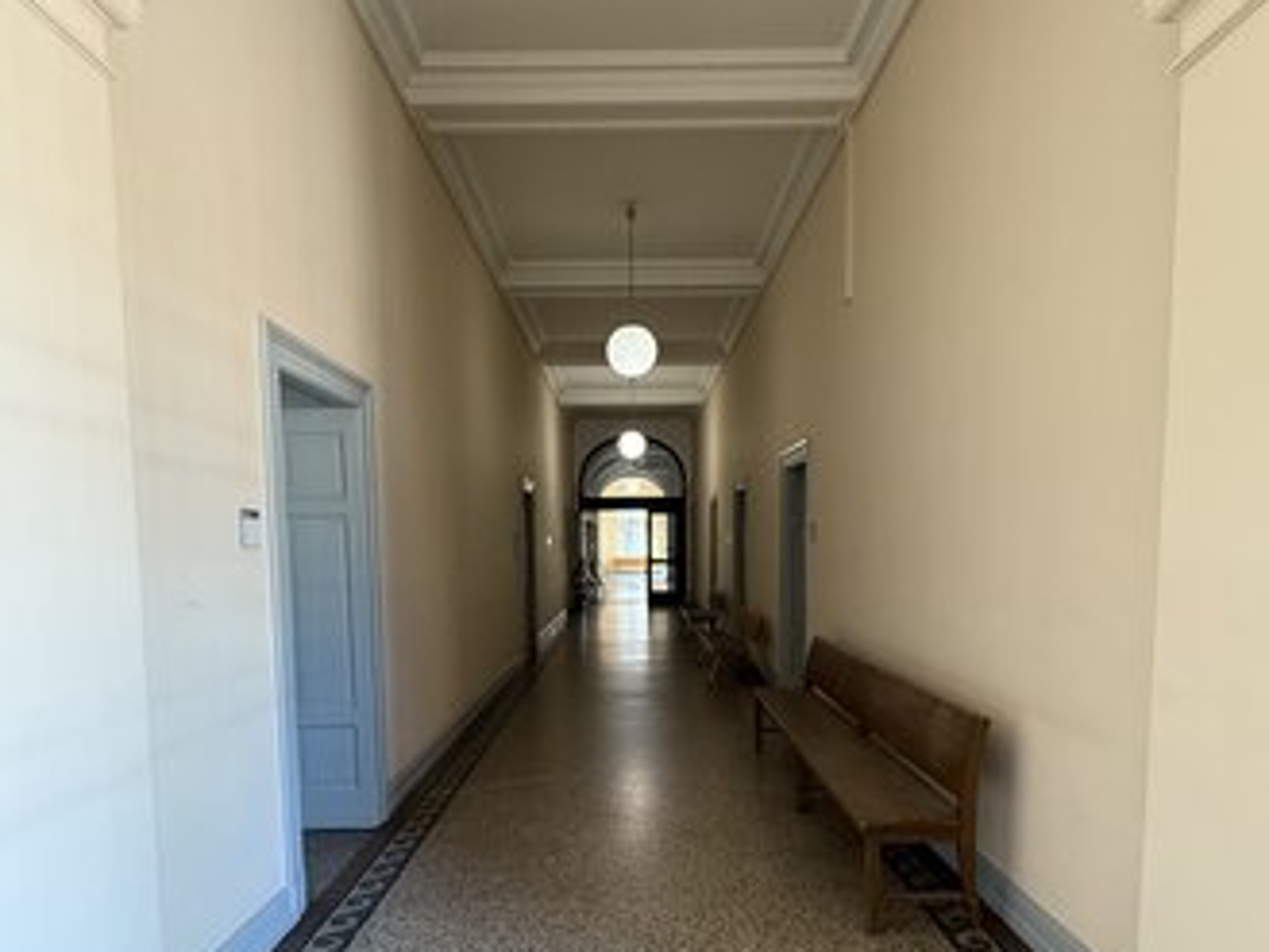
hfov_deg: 91.0
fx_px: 623
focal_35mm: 17
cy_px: 505
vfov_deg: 74.7
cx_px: 636
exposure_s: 1/60
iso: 500
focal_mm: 2.22
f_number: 2.2
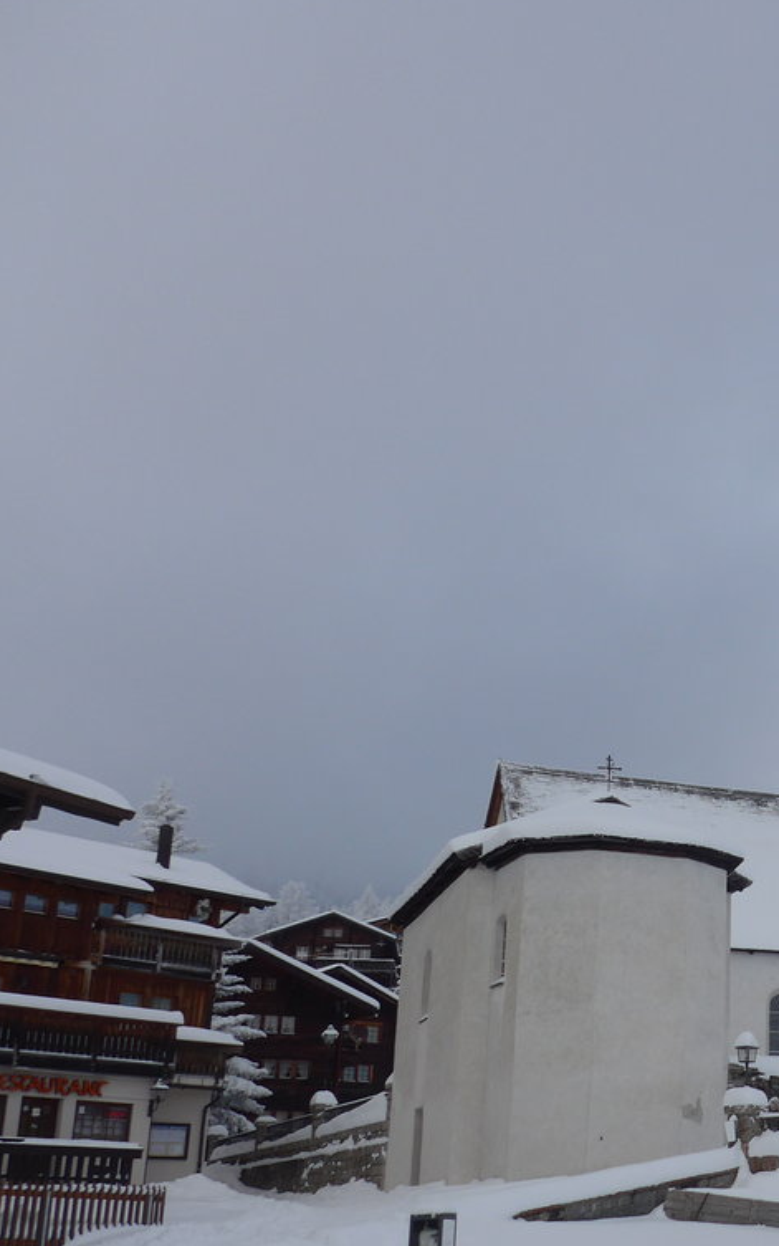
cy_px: 721
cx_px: 977
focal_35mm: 49
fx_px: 1664
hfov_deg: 23.6
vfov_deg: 40.9
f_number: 2.8
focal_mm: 6
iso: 80
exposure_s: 1/1600
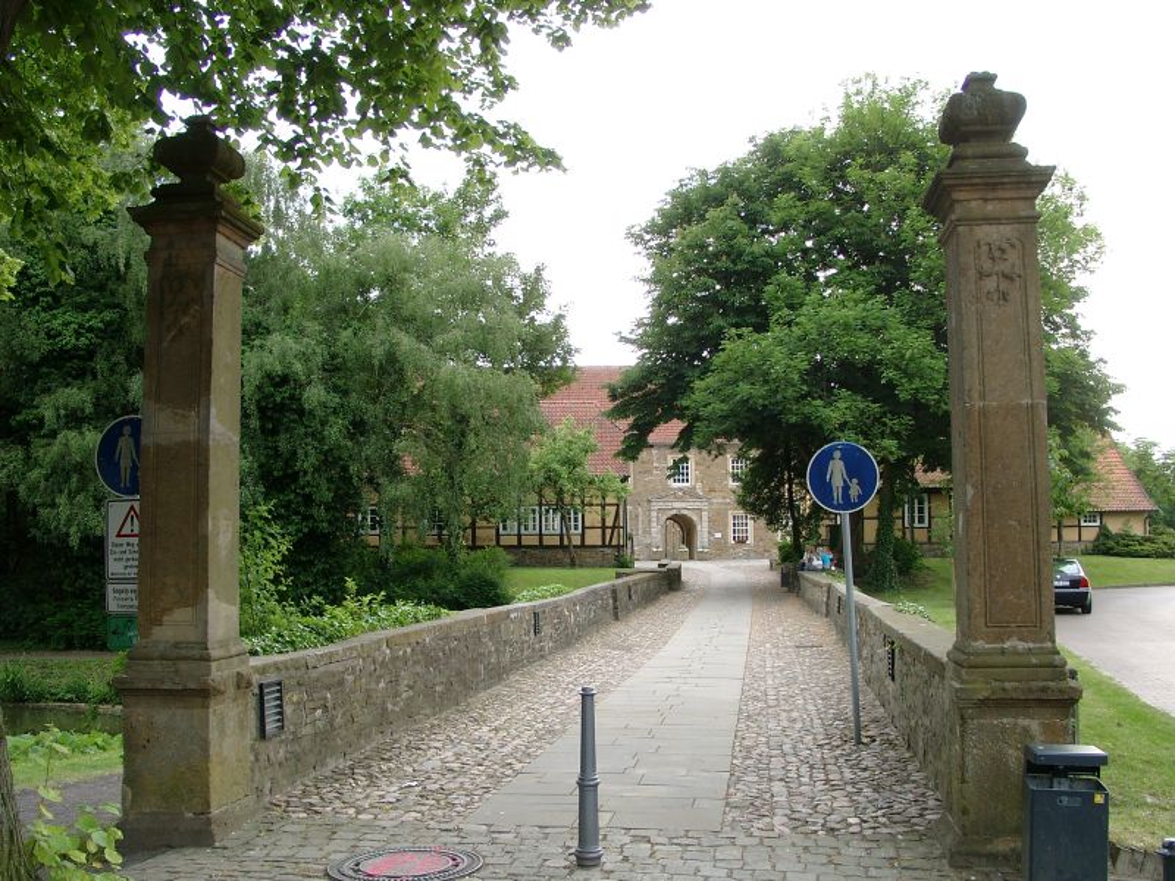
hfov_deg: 54.0
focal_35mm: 34
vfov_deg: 41.8
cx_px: 588
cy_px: 440
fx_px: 1154
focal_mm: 7.13
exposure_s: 1/78.1
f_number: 4
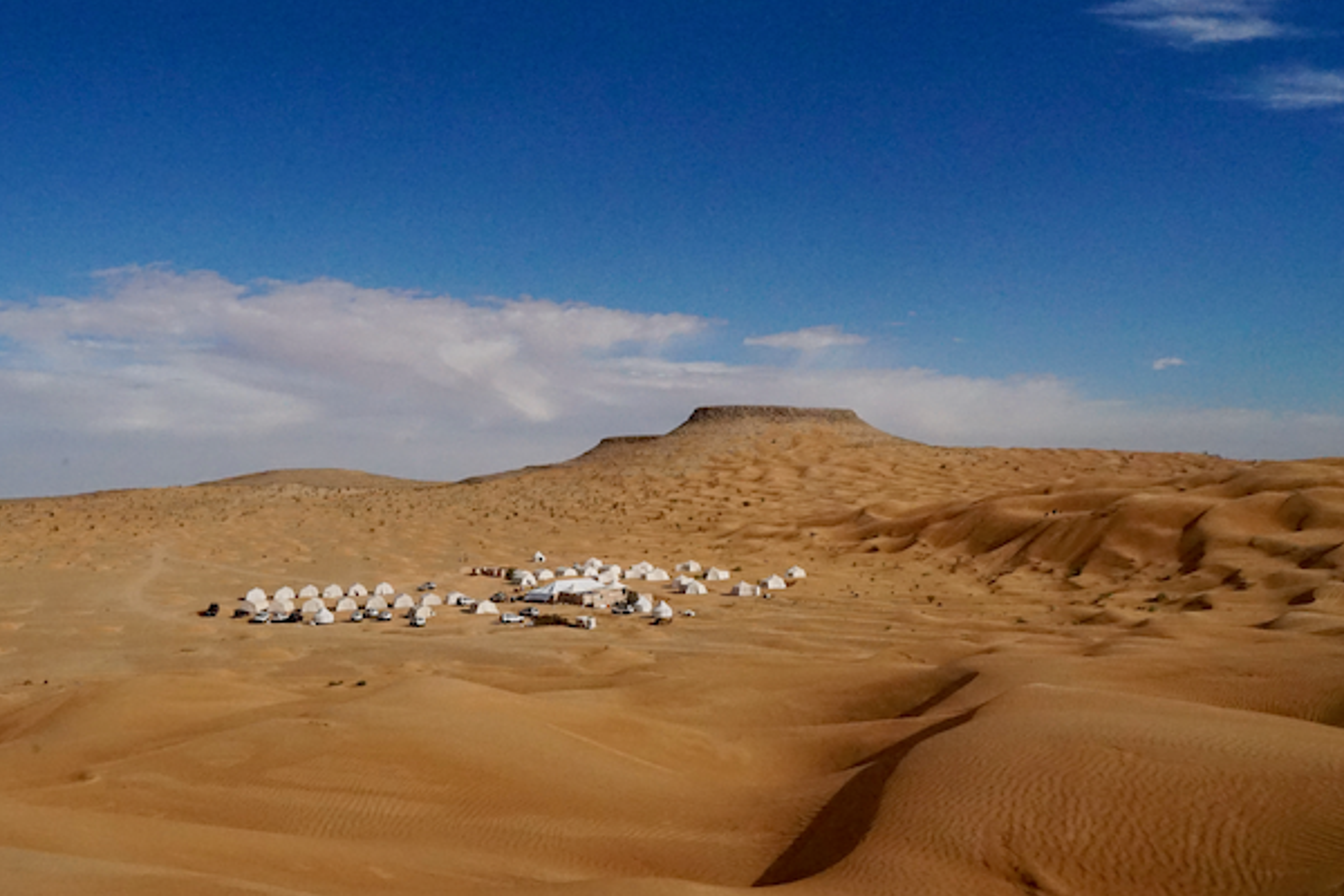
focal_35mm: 32
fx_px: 1195
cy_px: 543
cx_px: 605
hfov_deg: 58.6
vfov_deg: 40.9
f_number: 18
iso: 6400
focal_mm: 24
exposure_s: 1/8000
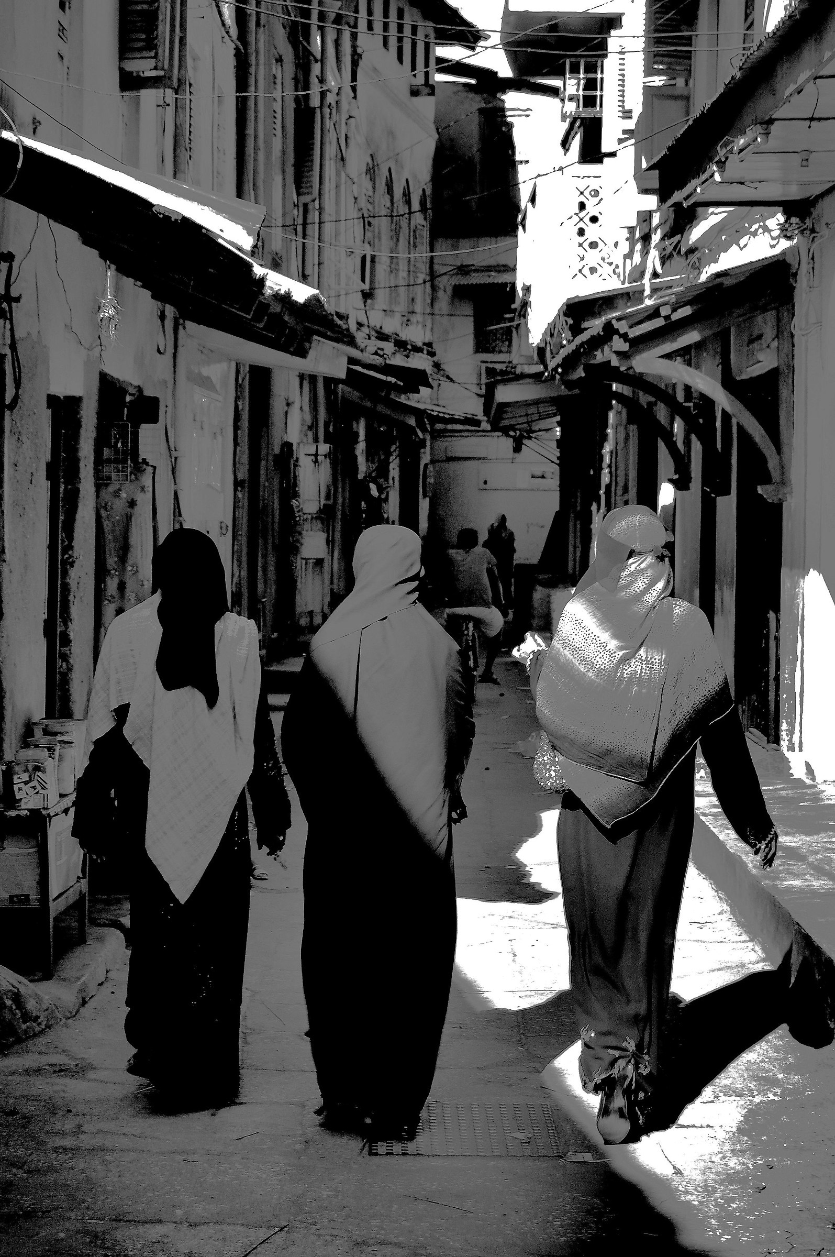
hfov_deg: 16.5
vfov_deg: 24.6
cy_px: 628
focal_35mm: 82
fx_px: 2876
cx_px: 418
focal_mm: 55
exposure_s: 1/200
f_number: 7.1
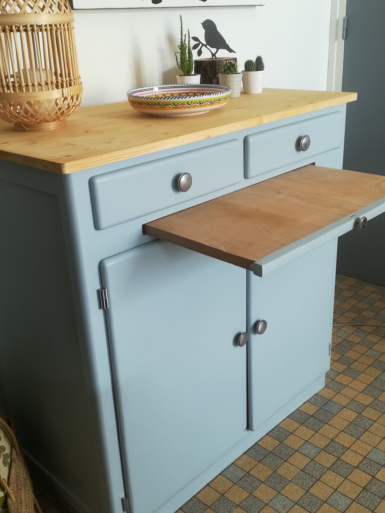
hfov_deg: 39.7
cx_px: 192
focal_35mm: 36
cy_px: 256
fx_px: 534
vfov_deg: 51.4
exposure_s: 1/33.3
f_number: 2.2
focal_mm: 3.83
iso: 80
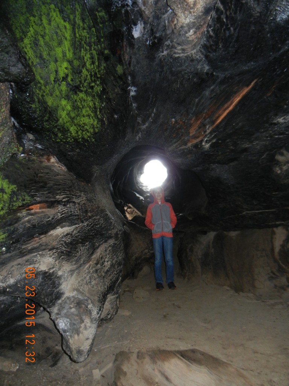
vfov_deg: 60.0
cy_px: 193
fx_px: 334
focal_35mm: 30
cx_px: 144
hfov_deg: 46.8
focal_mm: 5.4
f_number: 3.5
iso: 400
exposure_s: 1/30
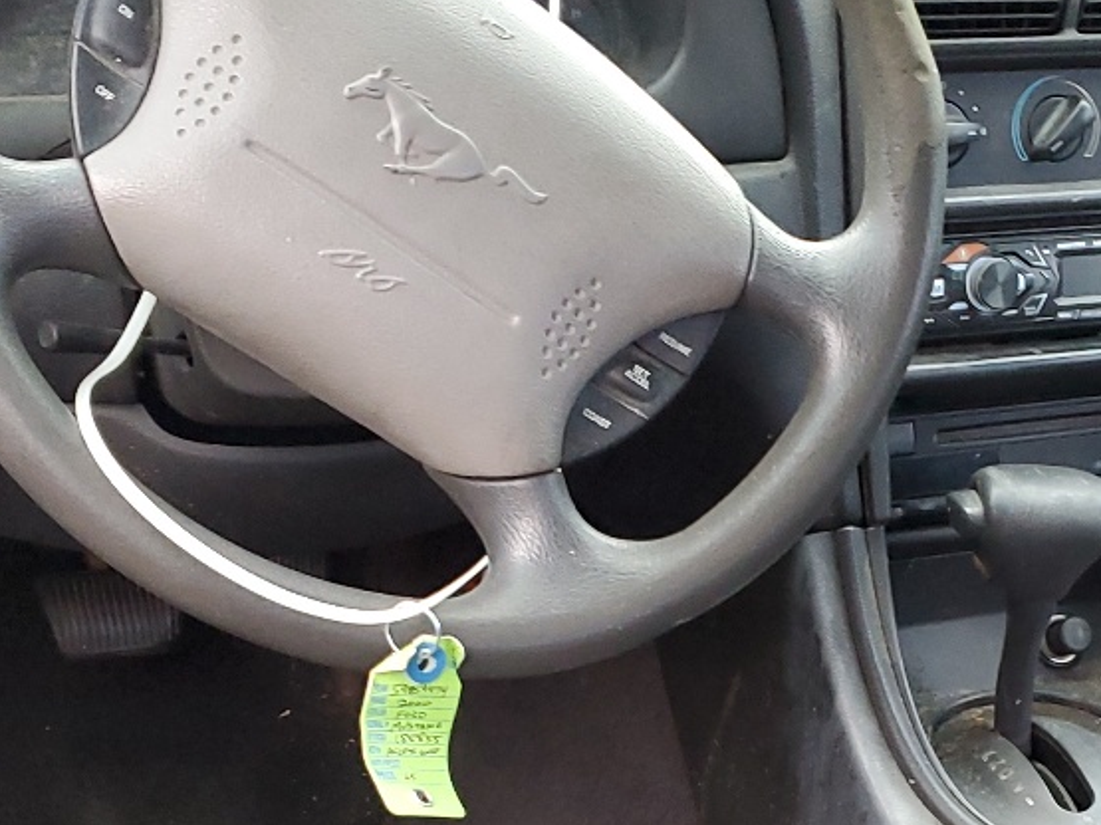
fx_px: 2385
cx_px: 823
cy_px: 817
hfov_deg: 25.7
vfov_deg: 19.1
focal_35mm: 75
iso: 187
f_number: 1.5
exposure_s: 1/60.2
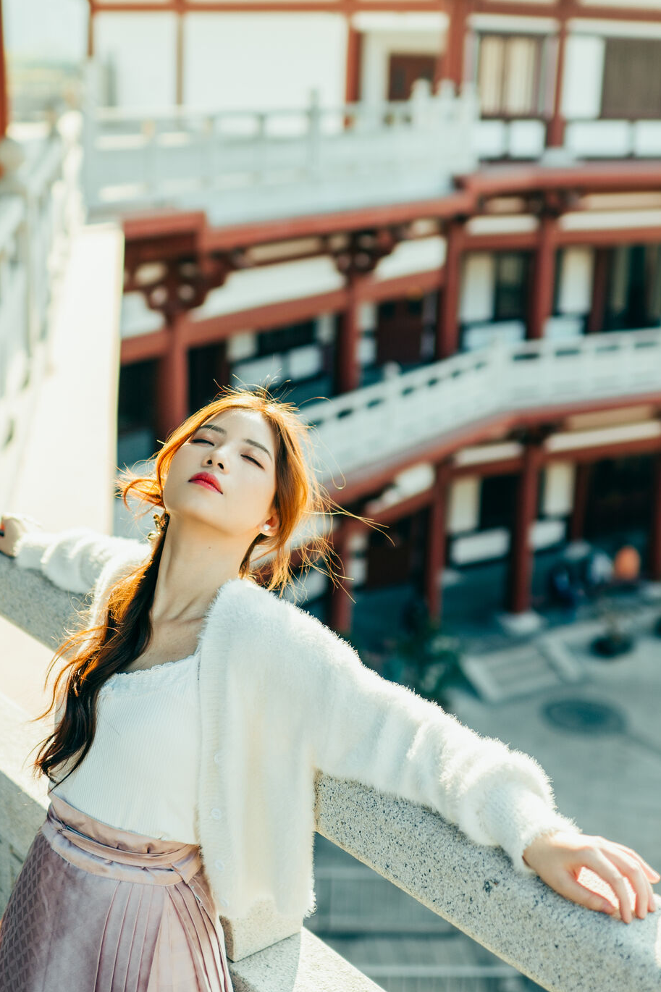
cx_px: 288
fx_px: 1267
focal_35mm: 46
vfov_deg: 42.6
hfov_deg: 29.2
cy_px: 399
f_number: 1.8
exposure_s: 1/1600
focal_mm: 35
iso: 100
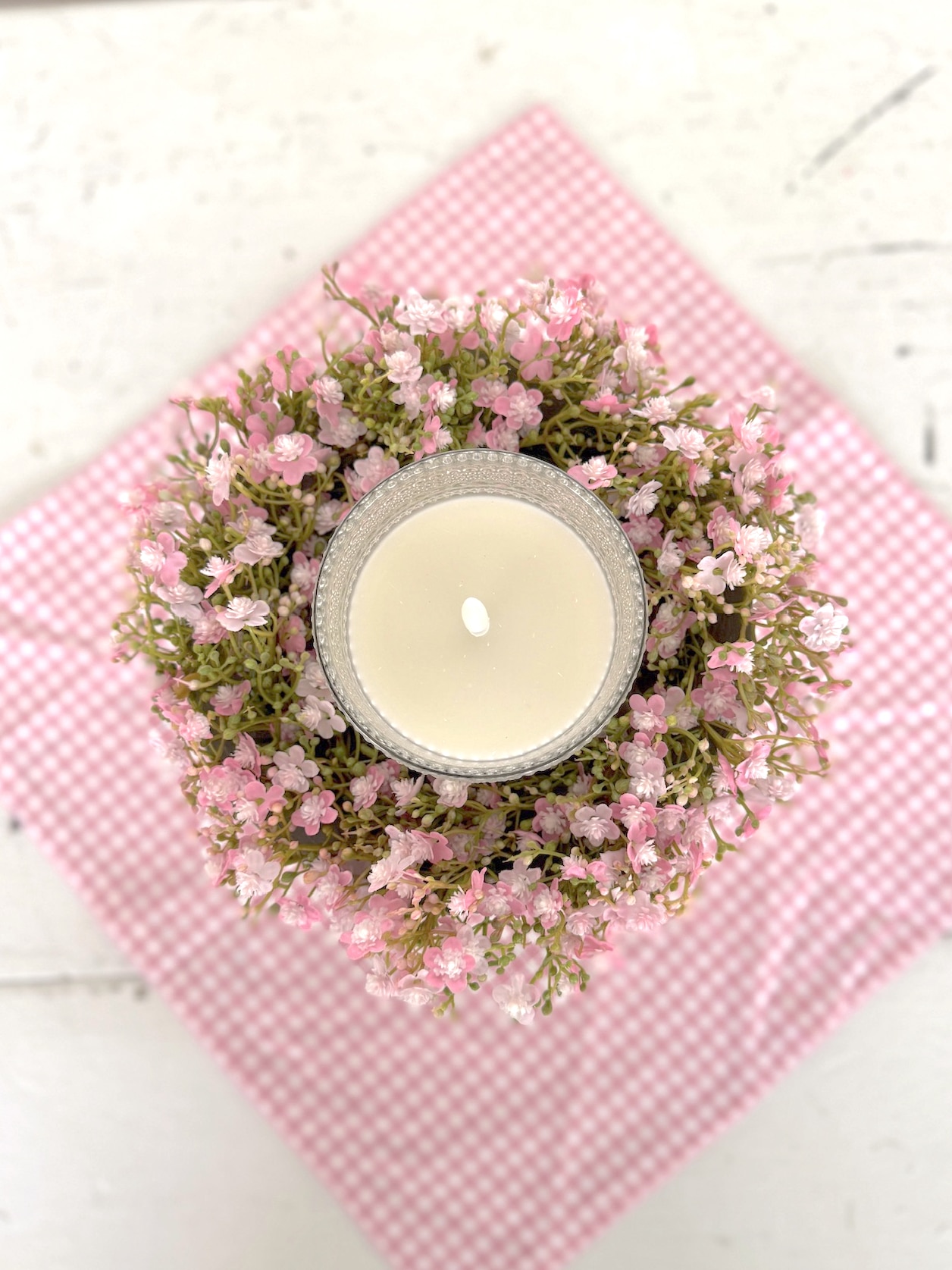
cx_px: 476
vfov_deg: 71.6
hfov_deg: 56.8
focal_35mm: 24
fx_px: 880
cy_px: 635
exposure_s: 1/121
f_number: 1.78
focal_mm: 6.76
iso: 125
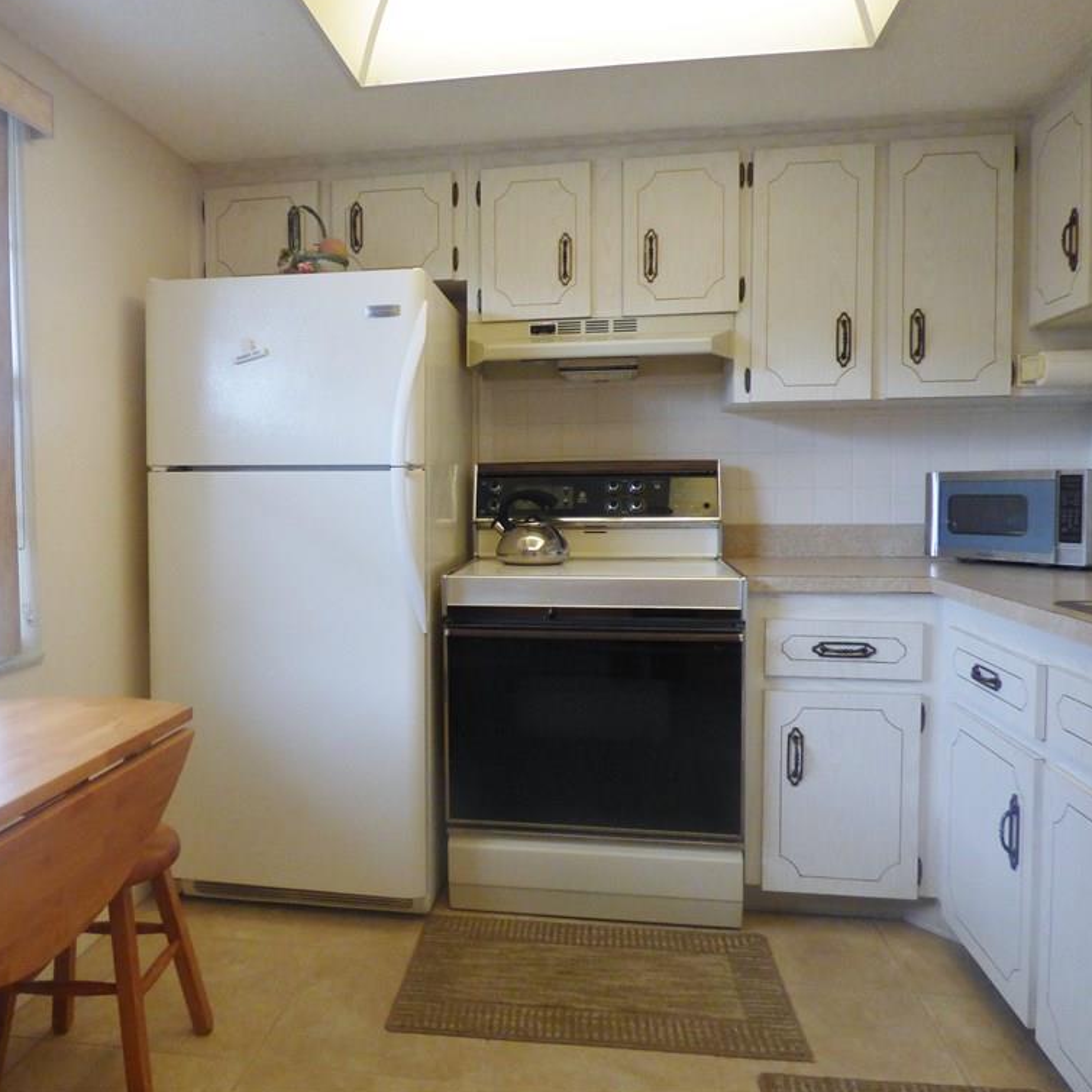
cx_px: 448
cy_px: 540
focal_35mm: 24
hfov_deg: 64.5
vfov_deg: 65.0
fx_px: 857
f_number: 2.8
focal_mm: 3.58
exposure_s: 1/60
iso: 250
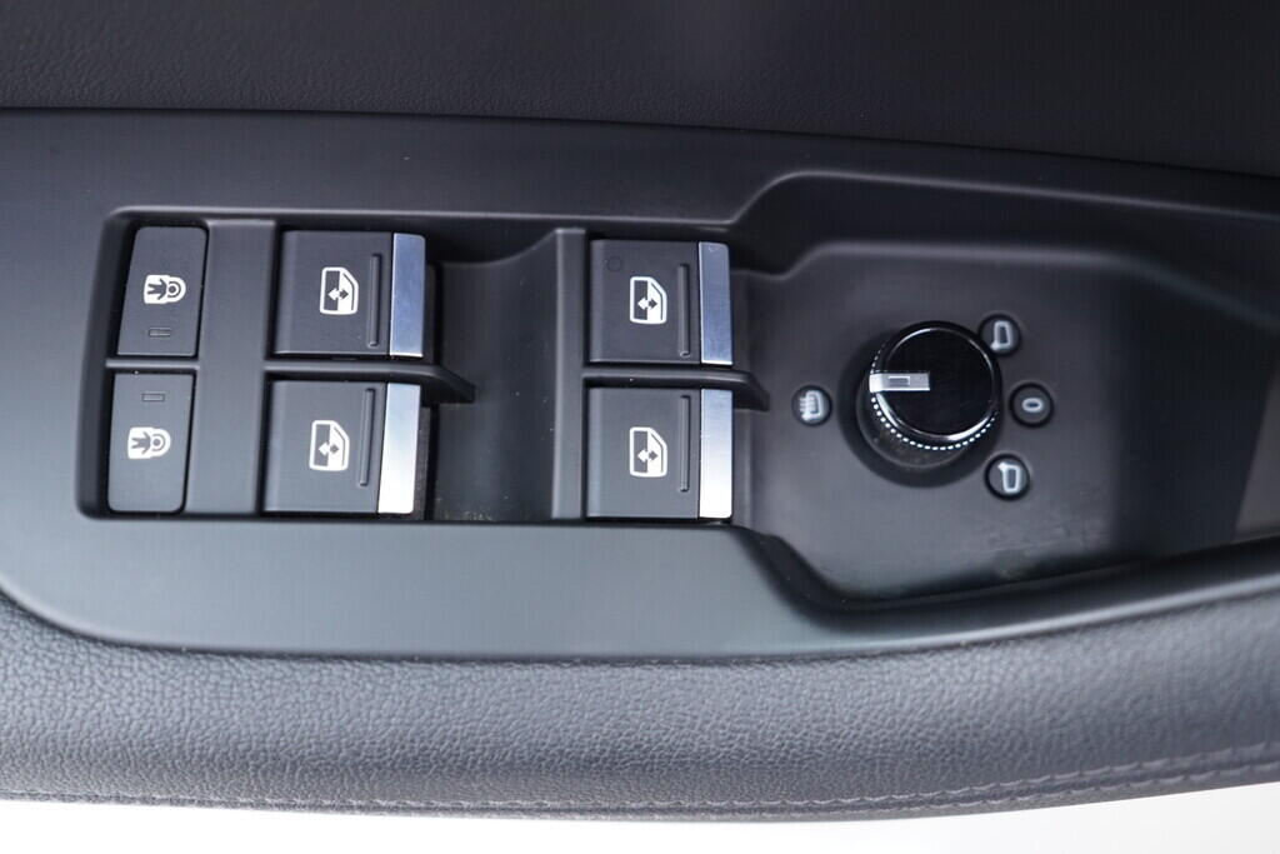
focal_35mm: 36
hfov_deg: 53.1
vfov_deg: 36.9
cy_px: 427
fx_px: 1280
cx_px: 640
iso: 500
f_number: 2.8
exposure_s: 1/40
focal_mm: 24
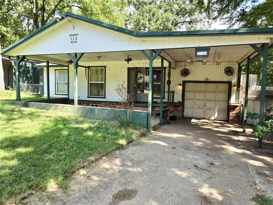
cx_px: 136
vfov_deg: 58.9
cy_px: 102
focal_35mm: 23
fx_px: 181
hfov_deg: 73.9
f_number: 1.8
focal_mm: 5.4
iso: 25
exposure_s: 1/307
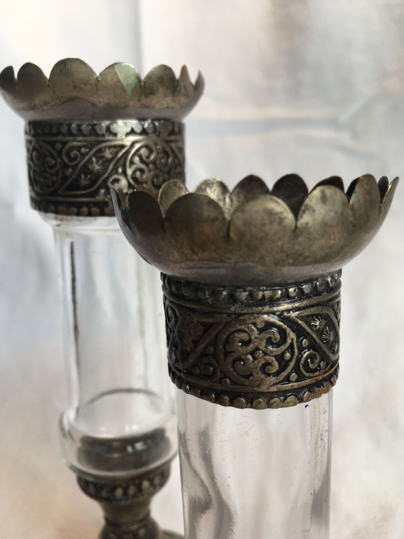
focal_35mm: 29
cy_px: 270
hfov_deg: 48.2
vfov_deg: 61.7
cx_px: 202
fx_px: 451
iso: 32
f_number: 2.2
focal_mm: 4.15
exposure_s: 1/100
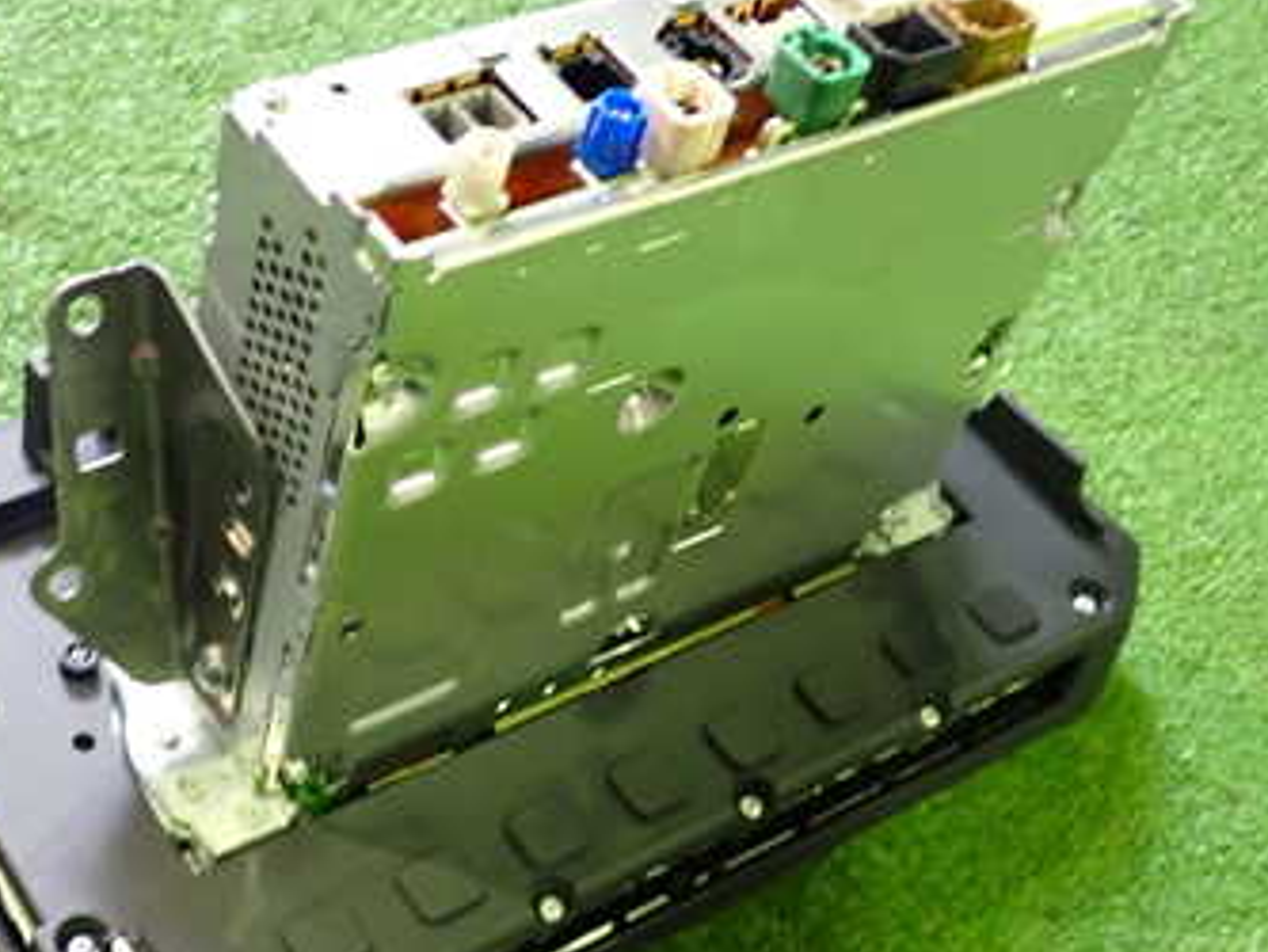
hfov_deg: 35.0
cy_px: 575
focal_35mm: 54
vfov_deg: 27.0
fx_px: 1979
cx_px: 358
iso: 500
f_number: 2.3
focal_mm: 5.4
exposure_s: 1/30
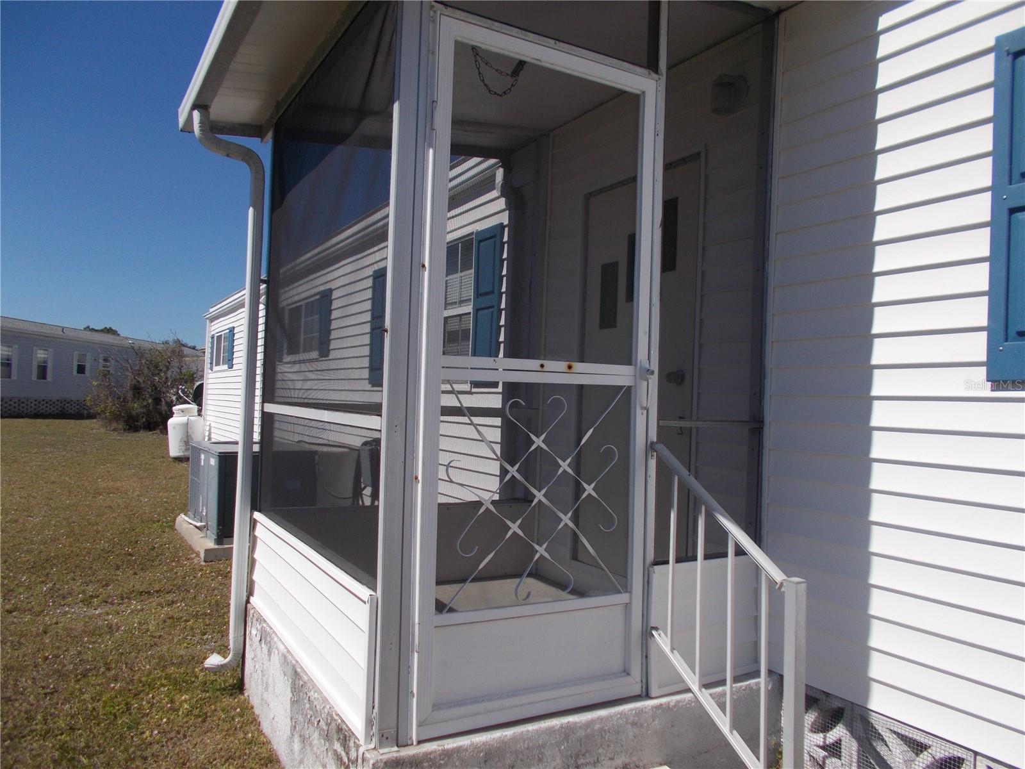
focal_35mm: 26
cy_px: 384
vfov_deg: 53.1
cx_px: 512
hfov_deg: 67.3
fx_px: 770
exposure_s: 1/320
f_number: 8
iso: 80
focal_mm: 4.6
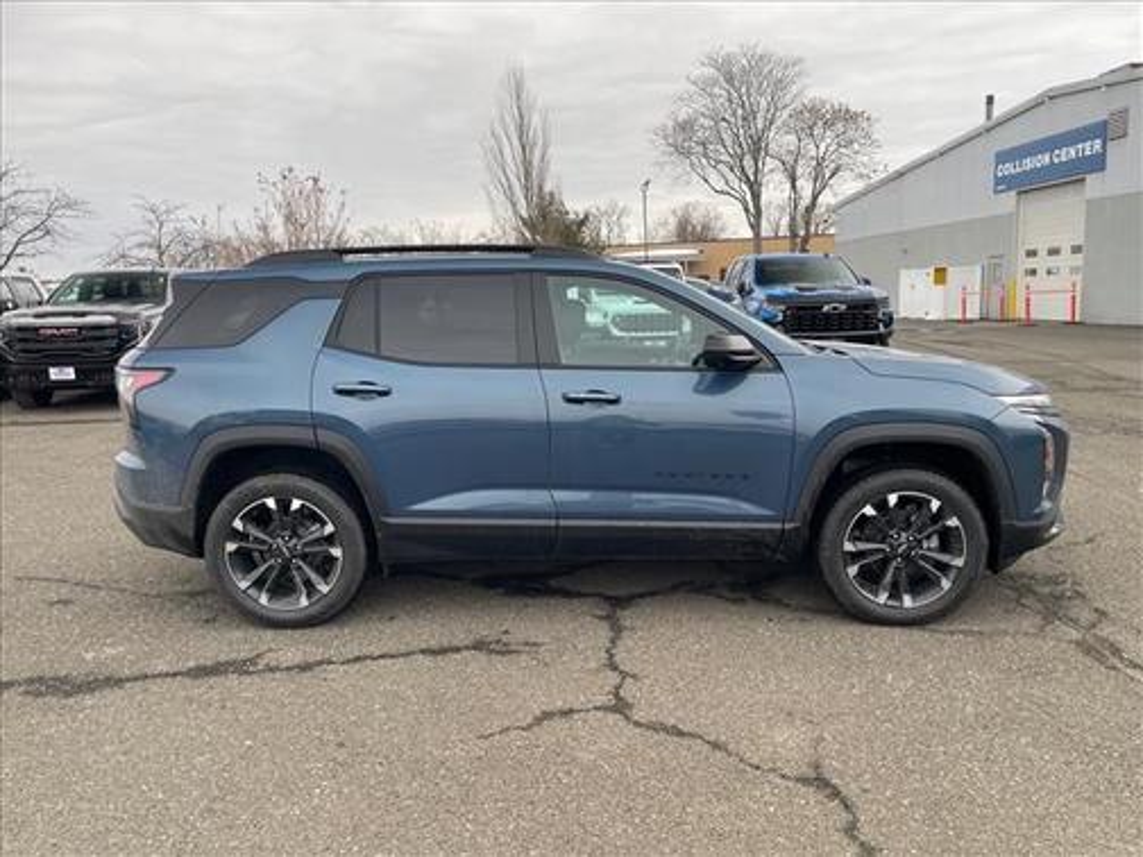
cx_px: 572
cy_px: 428
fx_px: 859
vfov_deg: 53.1
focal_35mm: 26
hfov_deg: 67.3
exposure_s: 1/245
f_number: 1.6
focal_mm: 4.2
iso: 32
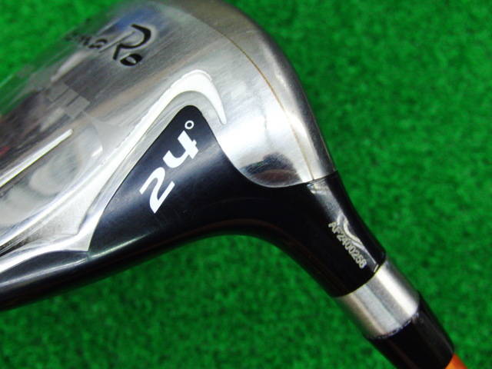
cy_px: 184
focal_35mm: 37
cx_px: 246
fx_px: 526
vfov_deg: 38.7
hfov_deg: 50.1
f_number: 3.6
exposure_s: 1/50
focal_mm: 6.42
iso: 400
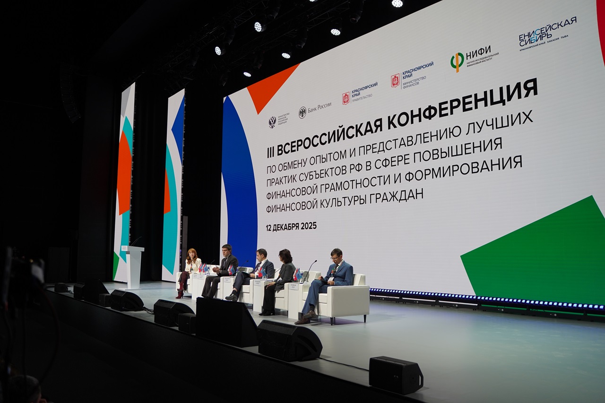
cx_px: 302
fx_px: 504
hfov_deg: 61.9
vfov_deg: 43.6
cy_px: 202
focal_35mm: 30
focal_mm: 30
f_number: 2.8
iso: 400
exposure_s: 1/320
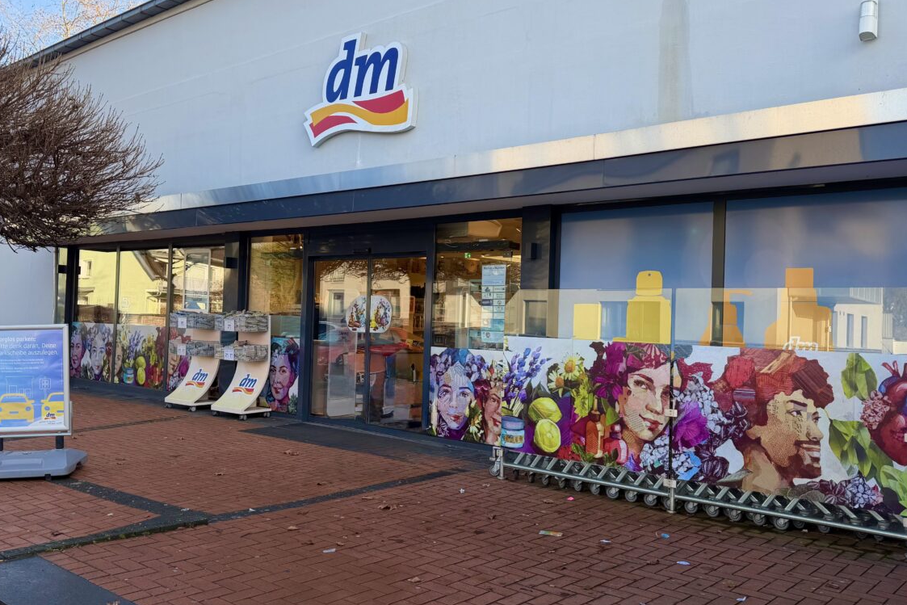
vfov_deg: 41.1
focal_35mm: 32
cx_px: 419
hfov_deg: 58.6
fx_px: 806
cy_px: 298
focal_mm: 6.76
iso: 80
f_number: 1.78
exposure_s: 1/654
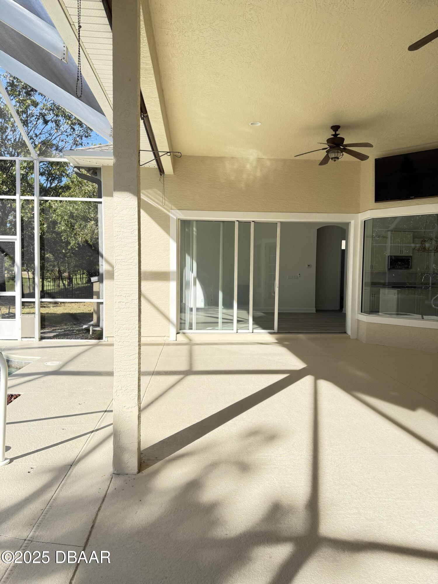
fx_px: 405
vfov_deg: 71.6
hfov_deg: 56.8
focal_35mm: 24
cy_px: 292
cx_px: 219
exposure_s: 1/1032
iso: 100
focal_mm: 6.76
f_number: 1.78
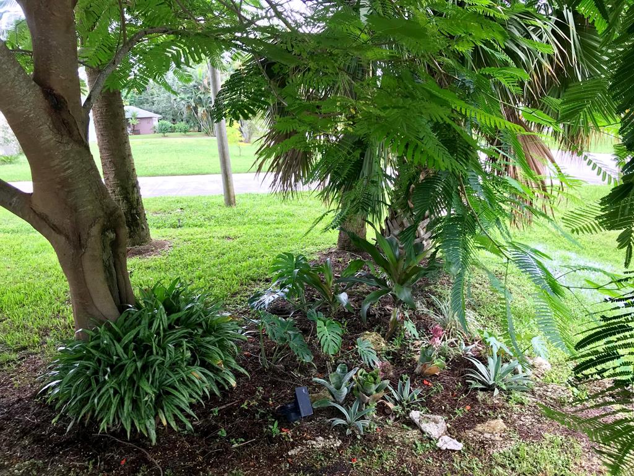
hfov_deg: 63.4
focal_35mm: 28
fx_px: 513
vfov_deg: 49.7
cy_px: 238
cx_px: 317
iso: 20
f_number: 1.8
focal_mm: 3.99
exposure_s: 1/103
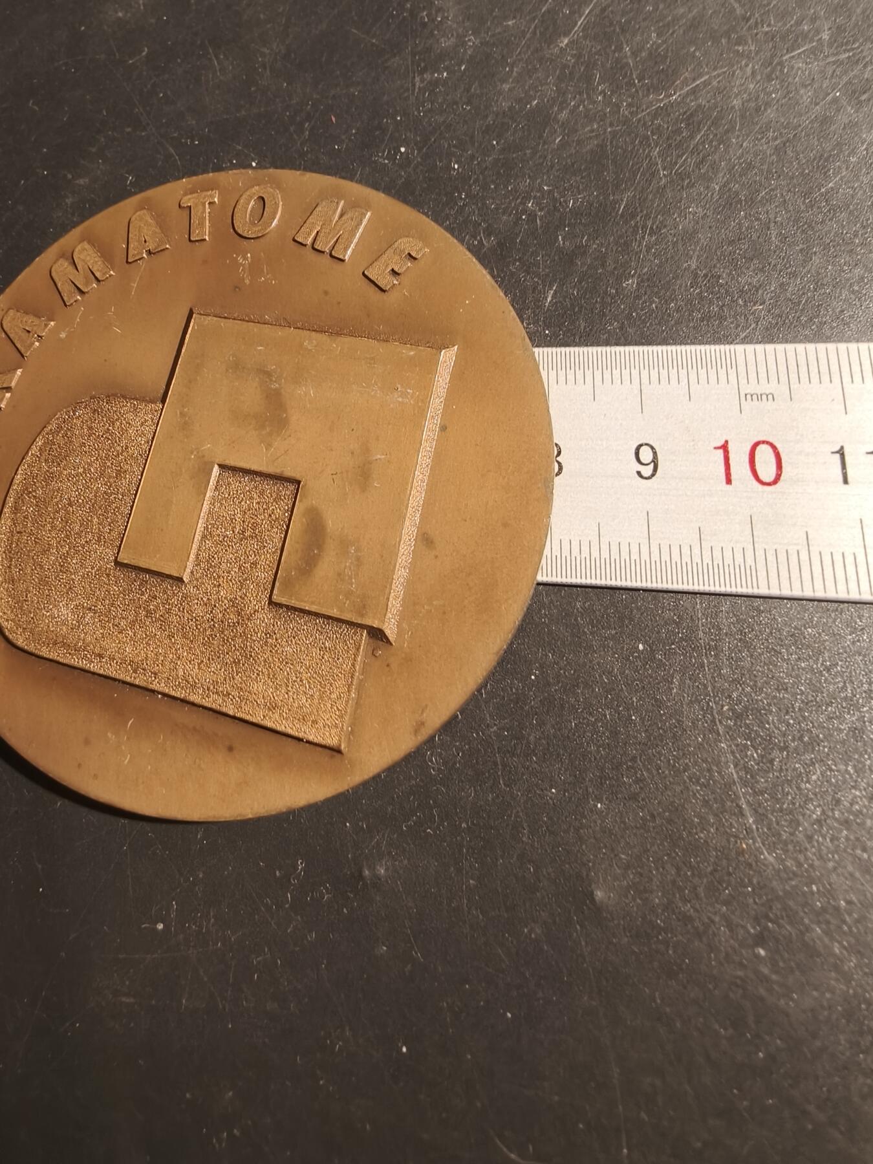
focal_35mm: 23
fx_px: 773
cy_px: 582
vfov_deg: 73.9
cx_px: 436
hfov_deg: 58.9
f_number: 2
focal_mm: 2.32
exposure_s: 1/50
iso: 125
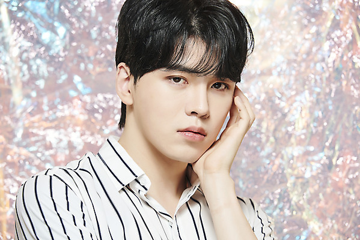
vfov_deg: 8.1
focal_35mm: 170
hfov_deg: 12.1
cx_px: 180
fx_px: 1701
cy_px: 120
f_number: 5.6
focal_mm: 170
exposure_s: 1/125
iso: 64
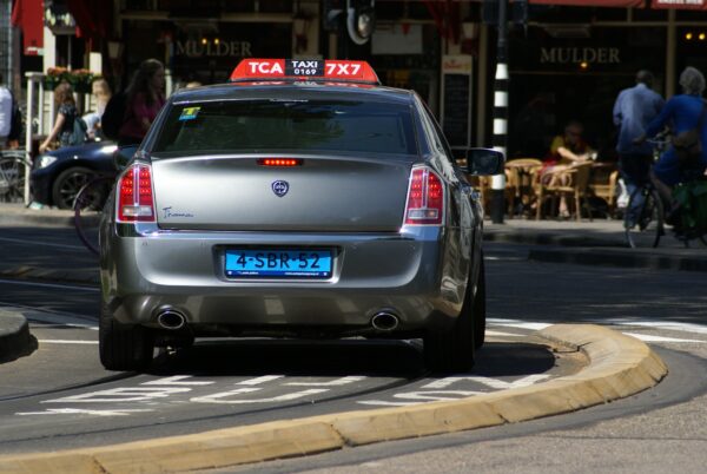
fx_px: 5310
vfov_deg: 5.1
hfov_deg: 7.6
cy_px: 237
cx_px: 354
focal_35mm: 270
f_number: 7.1
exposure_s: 1/400
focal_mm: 180
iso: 100
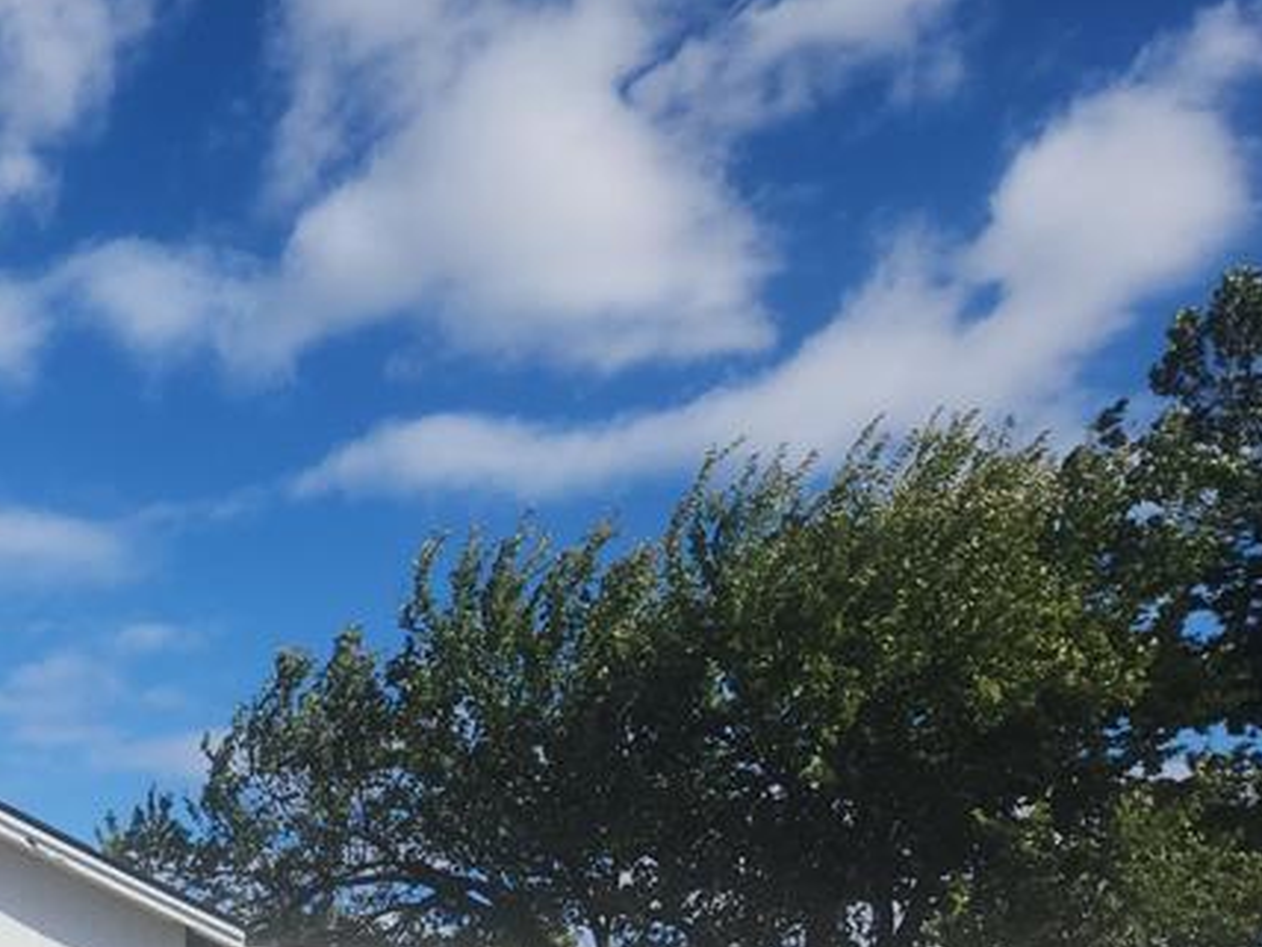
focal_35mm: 55
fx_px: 2005
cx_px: -239
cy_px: 1103
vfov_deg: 24.4
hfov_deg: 30.0
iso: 20
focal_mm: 5.4
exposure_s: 1/2828
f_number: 1.8
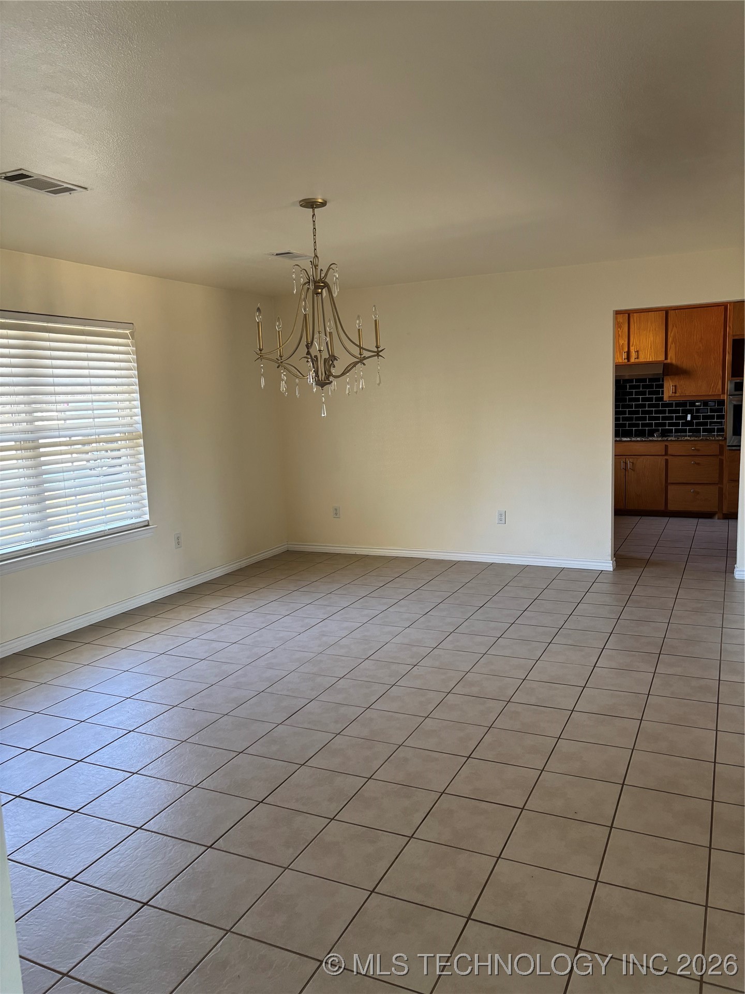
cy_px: 497
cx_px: 372
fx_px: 746
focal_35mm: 26
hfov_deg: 53.1
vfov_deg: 67.3
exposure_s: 1/60
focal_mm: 5.96
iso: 160
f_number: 1.6
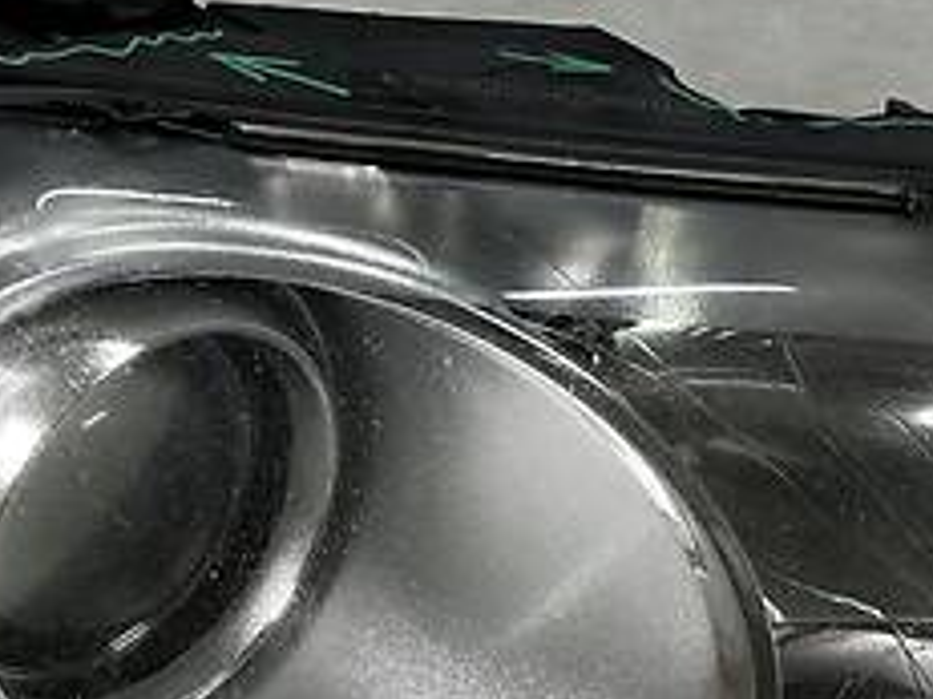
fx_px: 1940
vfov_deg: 20.3
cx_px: 481
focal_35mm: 72
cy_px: 521
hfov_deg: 27.0
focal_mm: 5.7
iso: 64
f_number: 1.5
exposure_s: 1/100
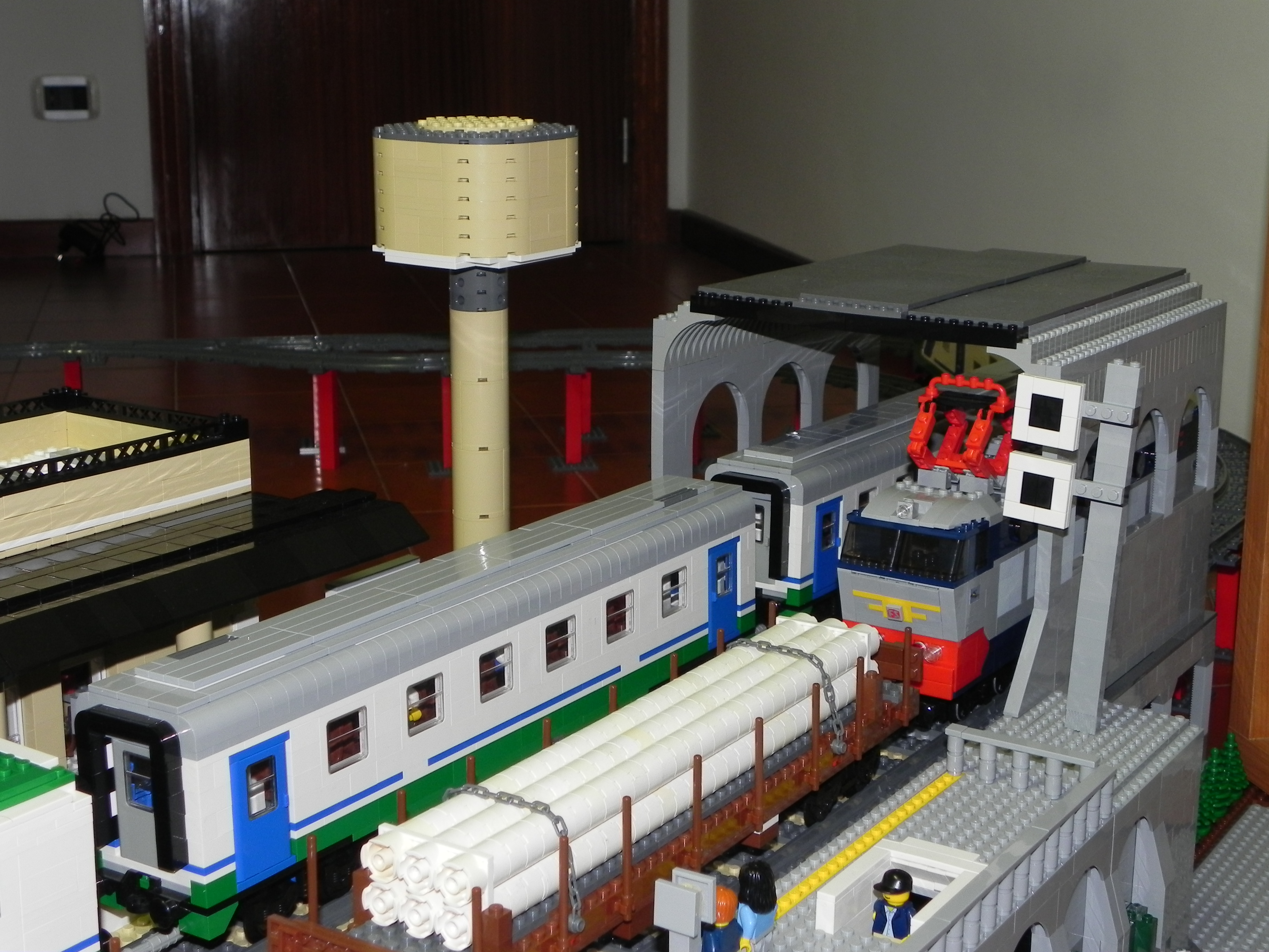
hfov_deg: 36.8
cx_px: 634
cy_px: 476
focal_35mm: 52
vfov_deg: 28.0
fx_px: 1906
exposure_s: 1/30
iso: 200
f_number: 3.5
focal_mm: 9.2
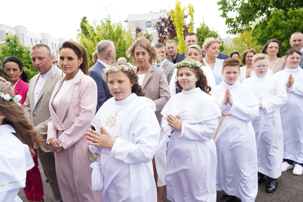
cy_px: 101
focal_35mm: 31
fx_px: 261
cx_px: 152
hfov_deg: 60.3
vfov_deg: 42.3
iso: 100
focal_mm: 31
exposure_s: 1/100
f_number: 6.3
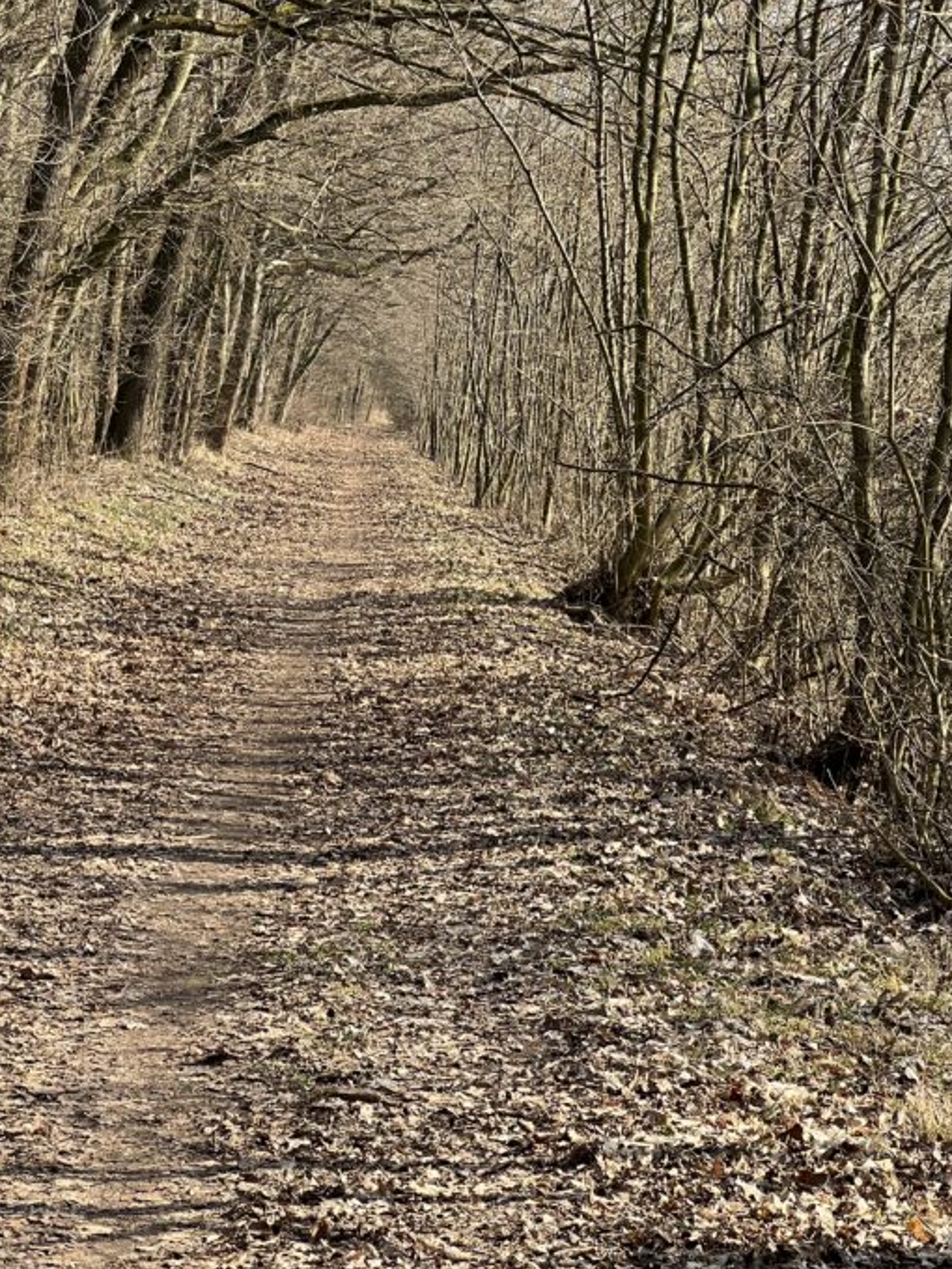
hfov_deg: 12.7
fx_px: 4254
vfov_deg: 17.0
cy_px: 554
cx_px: 302
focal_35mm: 116
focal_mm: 9
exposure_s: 1/181
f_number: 2.8
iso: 32
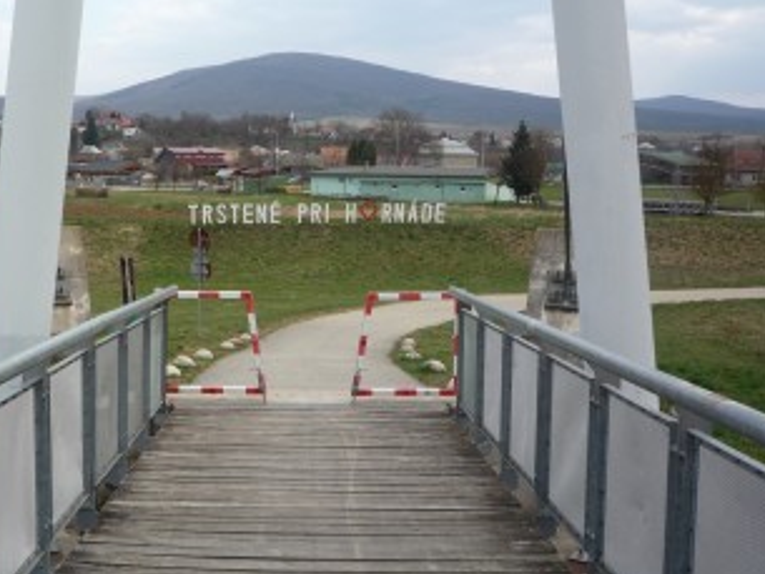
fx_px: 929
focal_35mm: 42
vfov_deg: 34.4
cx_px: 272
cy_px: 311
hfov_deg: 44.3
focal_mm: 5.2
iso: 100
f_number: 4
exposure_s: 1/400
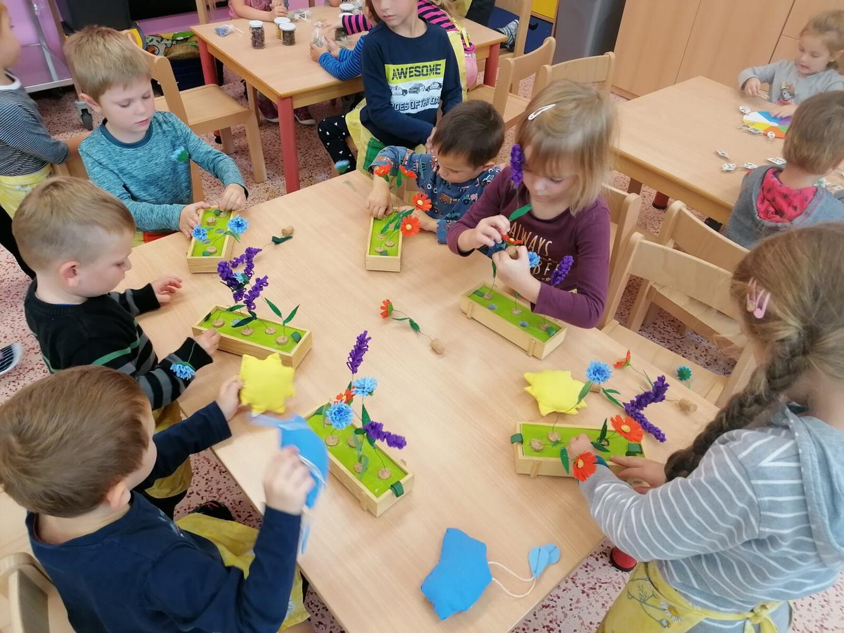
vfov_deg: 51.4
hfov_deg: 65.3
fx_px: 658
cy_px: 316
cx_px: 422
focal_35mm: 27
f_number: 1.8
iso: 125
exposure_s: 1/50
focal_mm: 4.75
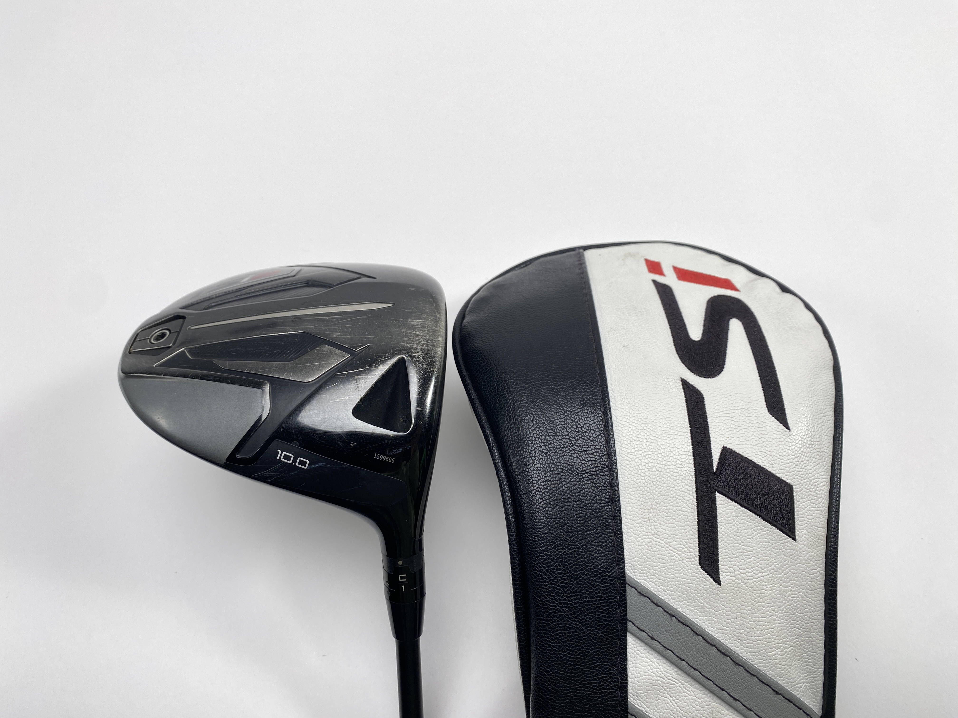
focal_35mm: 26
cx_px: 479
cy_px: 359
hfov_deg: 67.3
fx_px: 720
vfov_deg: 53.1
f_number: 1.8
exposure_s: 1/217
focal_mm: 4.25
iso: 32
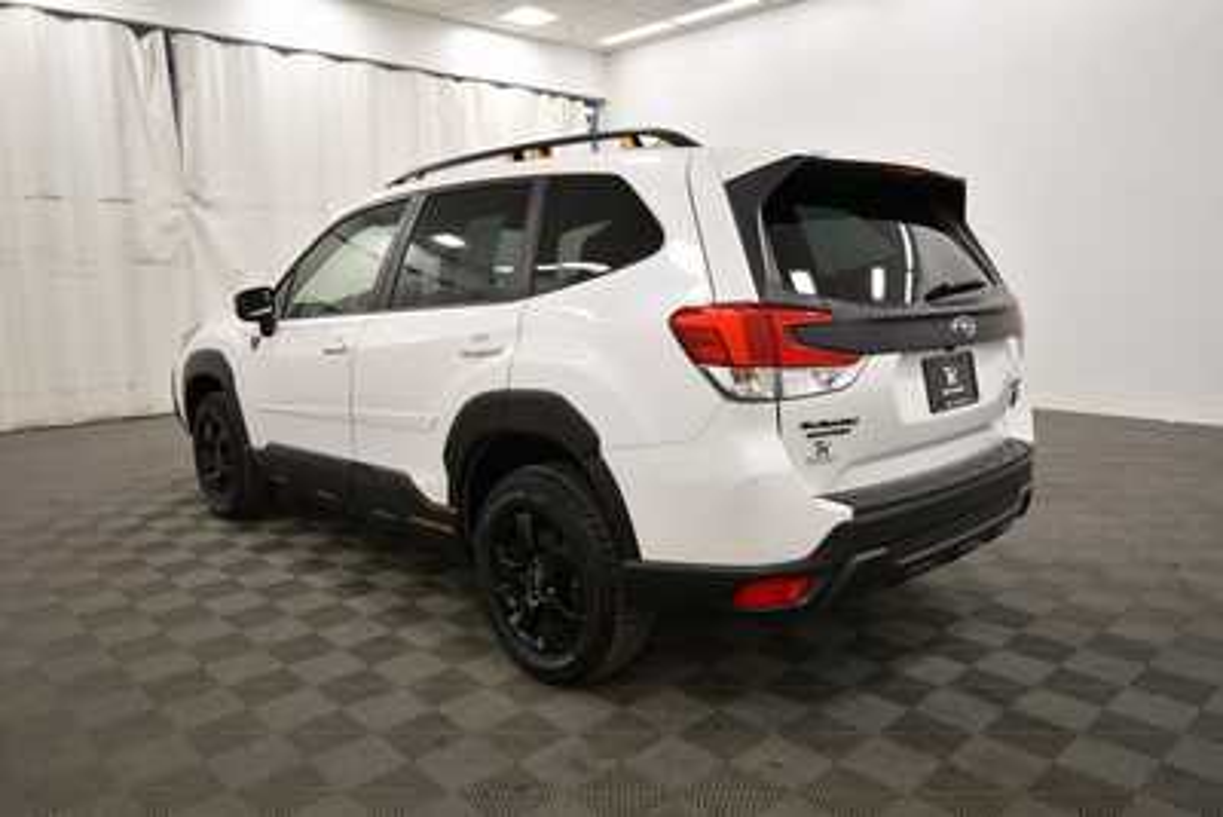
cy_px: 408
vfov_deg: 51.3
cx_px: 612
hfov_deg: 71.5
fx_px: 850
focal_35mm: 25
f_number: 5.3
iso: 800
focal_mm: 17
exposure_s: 1/160
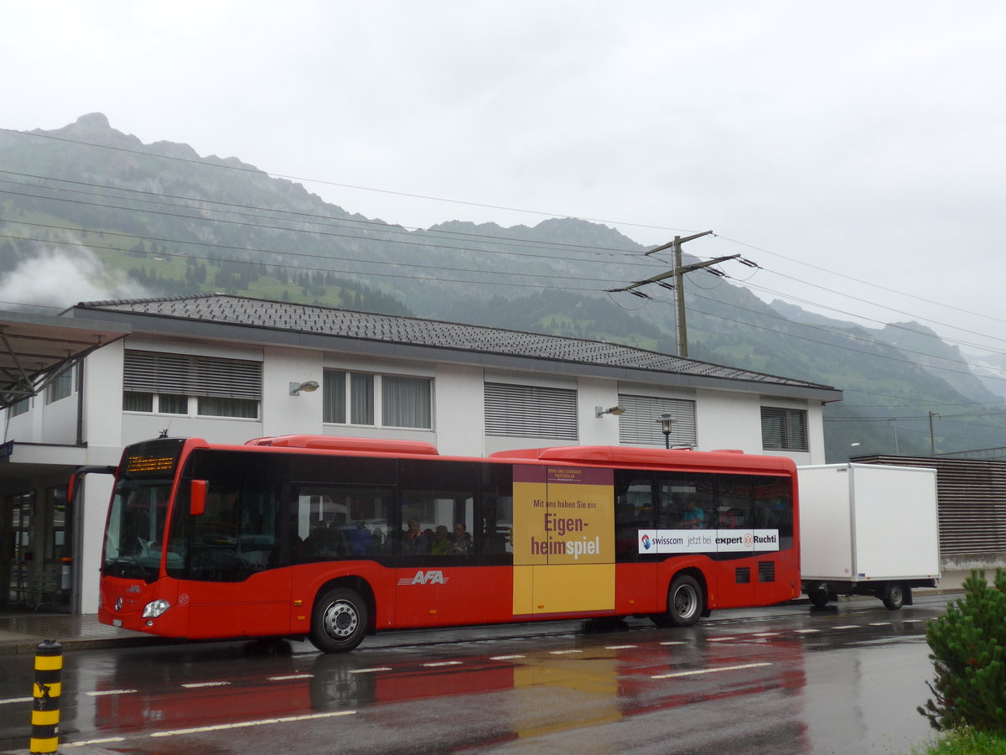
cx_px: 503
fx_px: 1192
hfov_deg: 45.8
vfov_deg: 35.1
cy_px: 378
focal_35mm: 41
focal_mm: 8.4
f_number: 2.8
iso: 80
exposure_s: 1/400
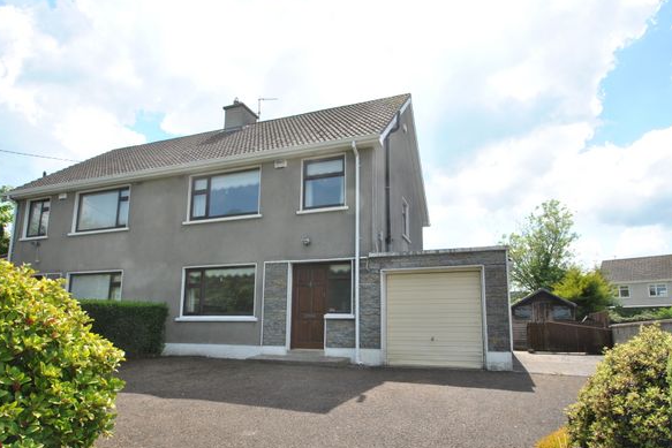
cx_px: 347
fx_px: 398
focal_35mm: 21
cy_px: 251
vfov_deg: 58.6
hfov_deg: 80.3
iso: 100
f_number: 7.1
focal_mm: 11.5
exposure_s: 1/200
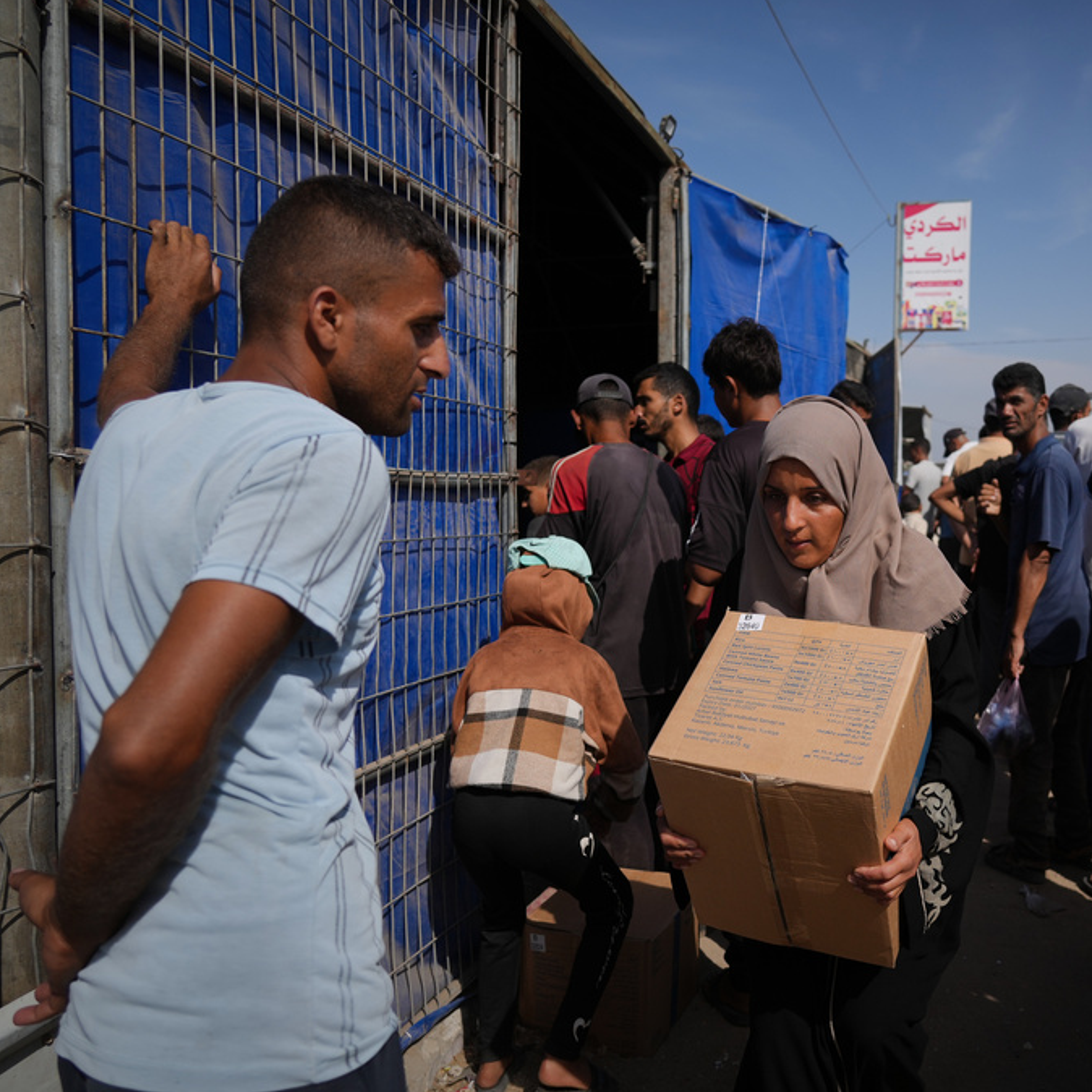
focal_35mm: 31
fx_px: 1106
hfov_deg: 51.0
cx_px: 773
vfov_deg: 52.5
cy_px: 544
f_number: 4
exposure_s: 1/6400
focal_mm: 24
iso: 250
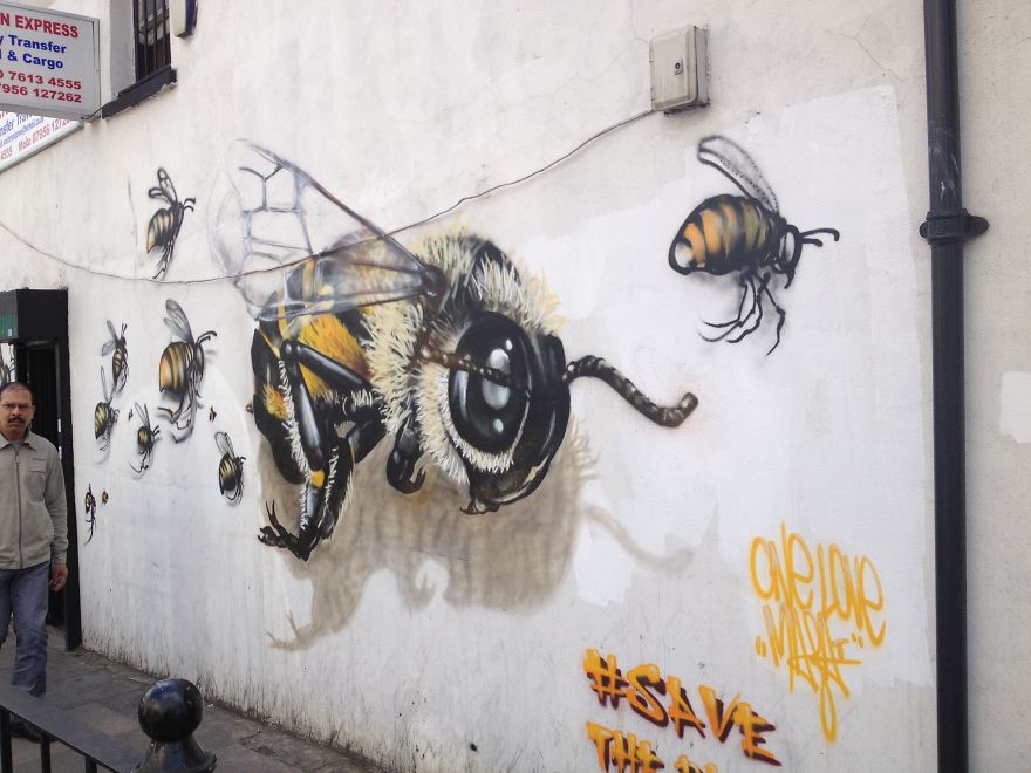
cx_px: 516
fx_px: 1042
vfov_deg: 40.7
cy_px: 386
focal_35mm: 35
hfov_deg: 52.6
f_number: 2.4
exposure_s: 1/726
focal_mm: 4.28
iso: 50
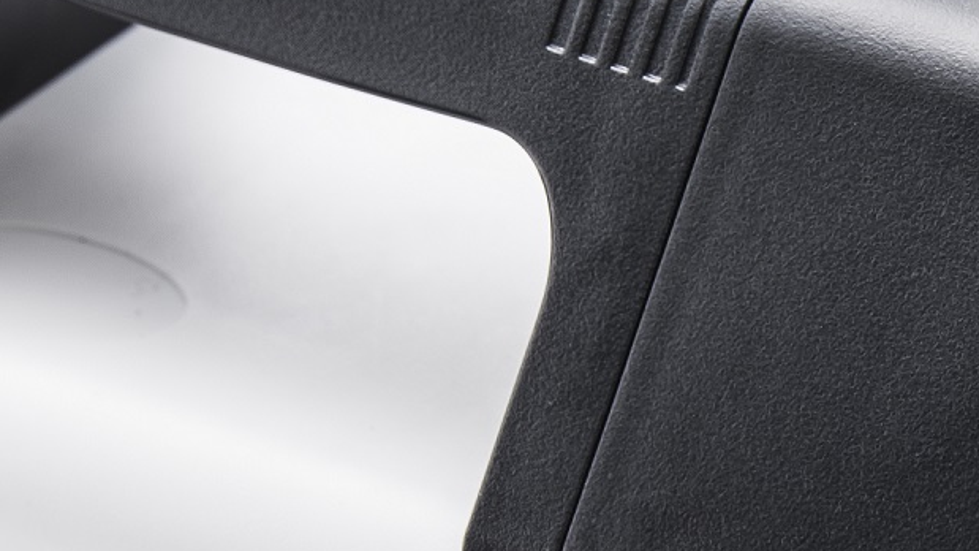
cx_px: 1503
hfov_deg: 6.2
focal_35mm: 345
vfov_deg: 3.5
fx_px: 8955
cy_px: 958
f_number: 11
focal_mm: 102
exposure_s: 1/125
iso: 100
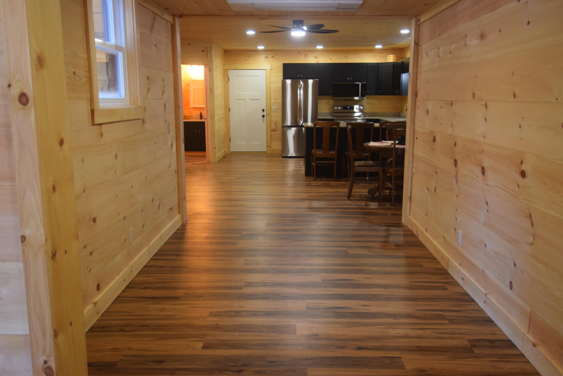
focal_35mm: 33
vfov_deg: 40.0
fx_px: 516
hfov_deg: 57.2
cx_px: 282
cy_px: 188
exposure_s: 1/60
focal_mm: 22
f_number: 4
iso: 1000
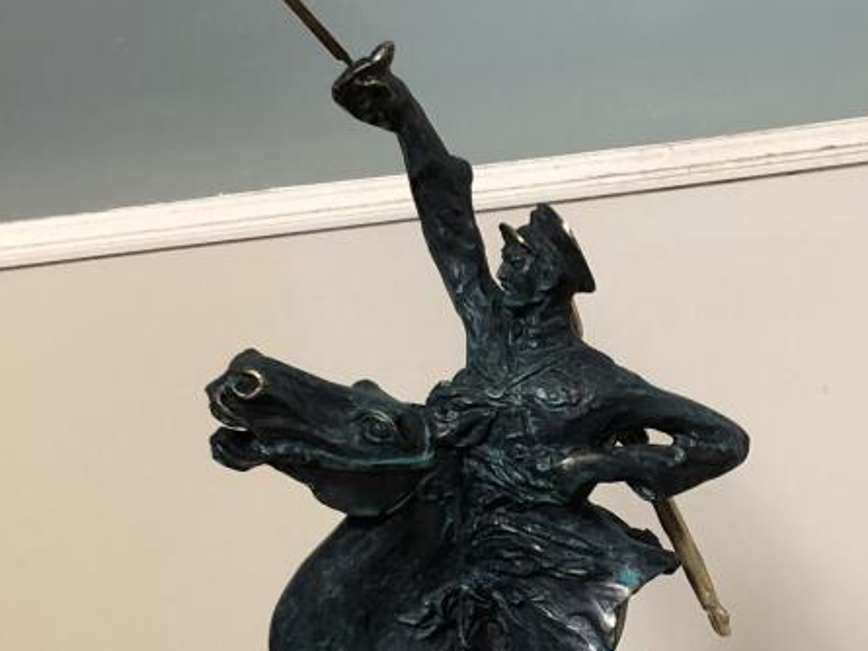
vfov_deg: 16.6
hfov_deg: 22.0
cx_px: 667
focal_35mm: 88
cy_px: 550
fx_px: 2207
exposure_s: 1/17
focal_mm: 4
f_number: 1.8
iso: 50
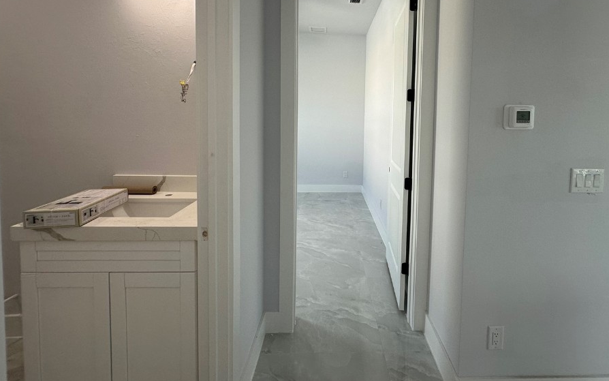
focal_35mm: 17
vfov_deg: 66.5
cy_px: 132
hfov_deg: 93.9
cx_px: 343
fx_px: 282
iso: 125
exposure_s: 1/120
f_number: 2.2
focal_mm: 2.22
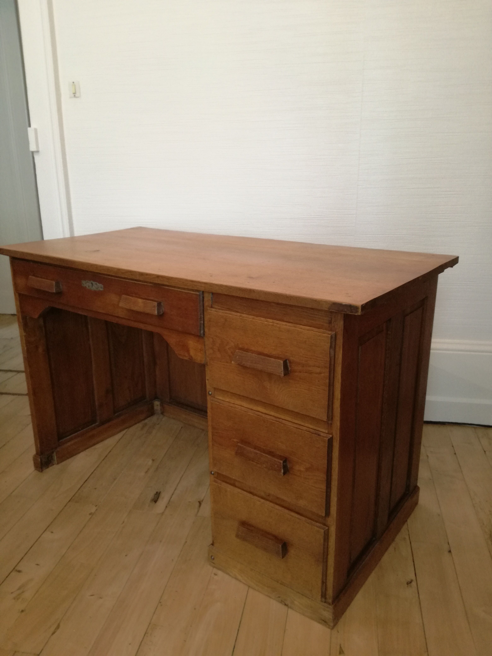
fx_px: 512
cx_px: 246
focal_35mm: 27
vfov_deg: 65.3
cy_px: 328
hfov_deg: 51.4
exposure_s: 1/33.3
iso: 200
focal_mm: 3.79
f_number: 2
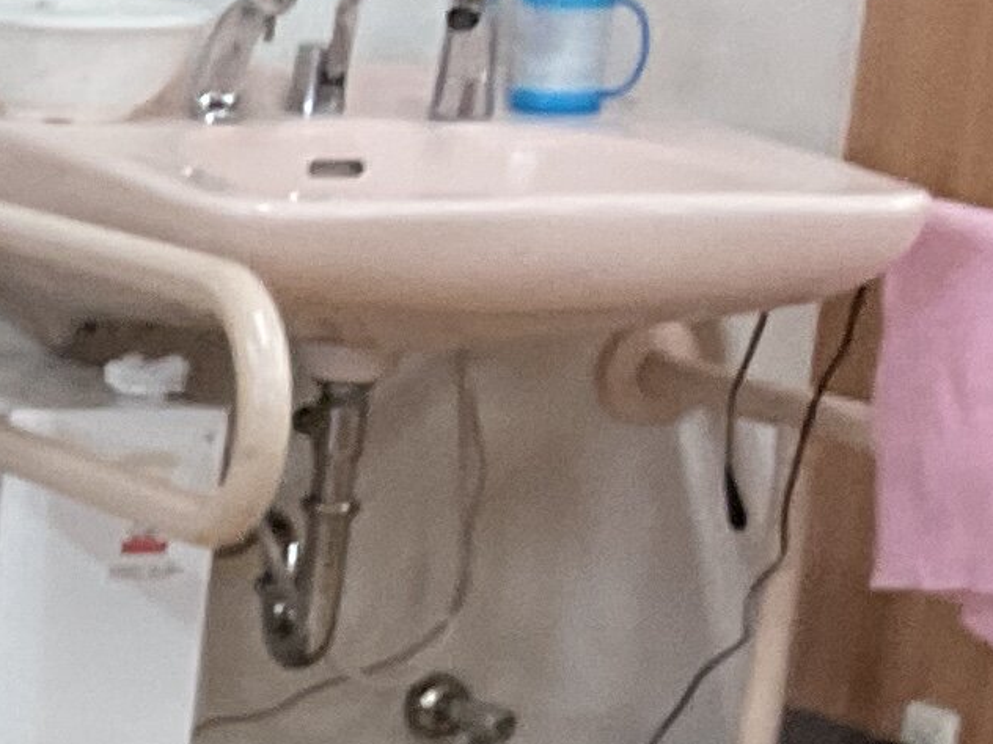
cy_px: 1571
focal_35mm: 185
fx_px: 5307
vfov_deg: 7.6
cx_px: -1312
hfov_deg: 9.6
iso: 125
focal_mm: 3
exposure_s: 1/60
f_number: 1.8
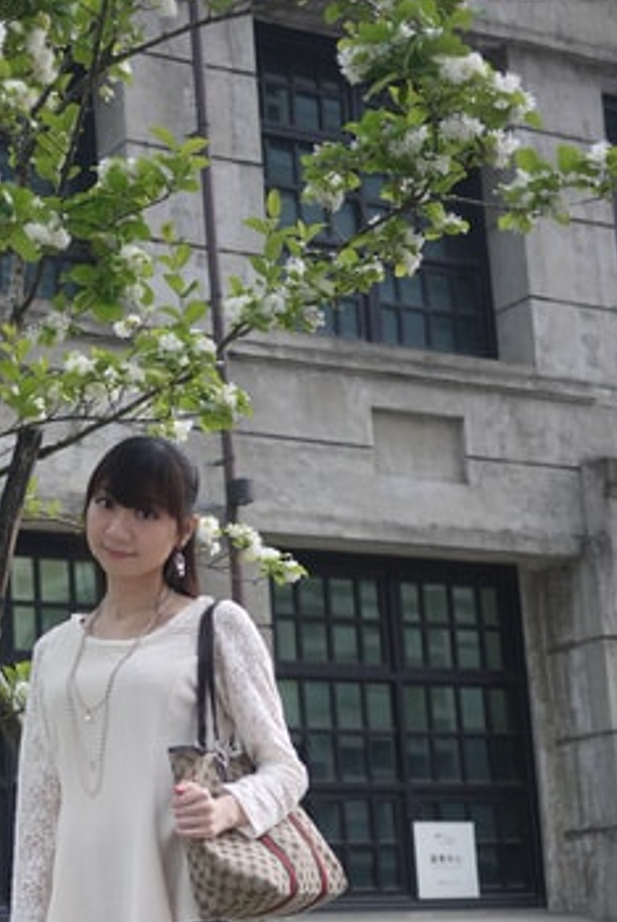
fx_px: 1950
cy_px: 677
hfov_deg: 17.6
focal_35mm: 76
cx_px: 0
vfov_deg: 26.3
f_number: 1.7
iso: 125
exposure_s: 1/60
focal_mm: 20
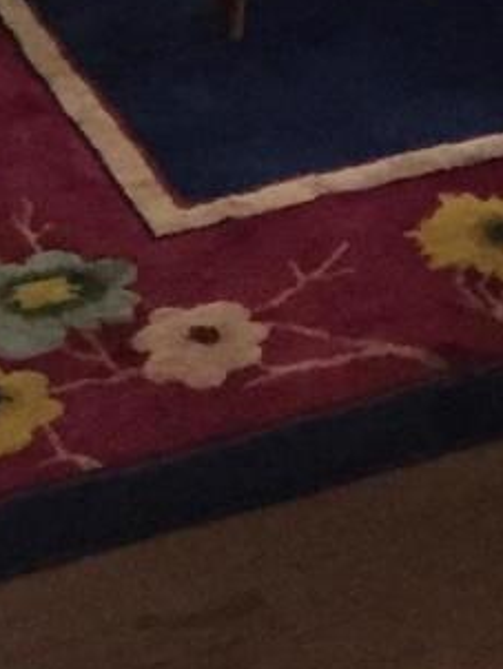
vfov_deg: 8.5
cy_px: -1393
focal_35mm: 192
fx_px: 3715
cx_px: 718
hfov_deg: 7.6
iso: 250
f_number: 2.2
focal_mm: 4.15
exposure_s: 1/24
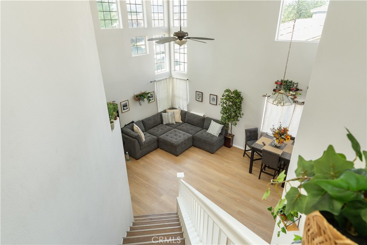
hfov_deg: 81.2
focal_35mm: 21
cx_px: 184
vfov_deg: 59.5
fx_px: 214
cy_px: 122
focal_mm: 21
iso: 100
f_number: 8
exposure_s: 1/5
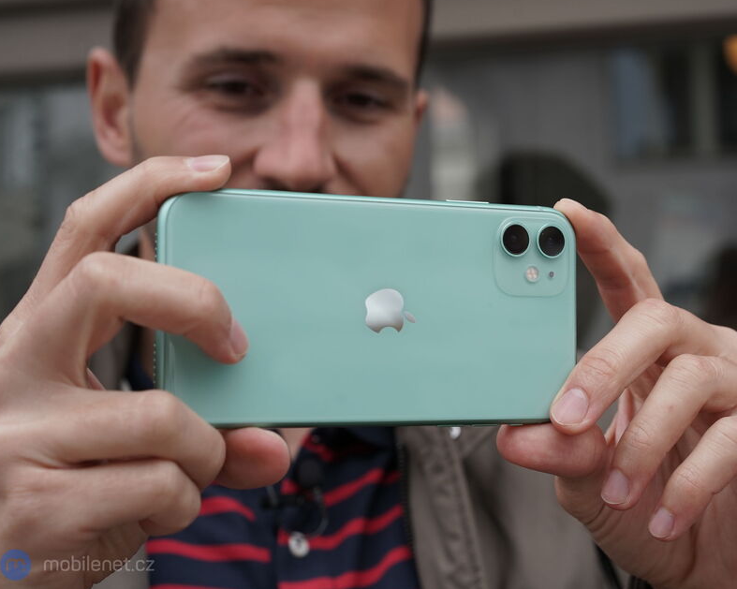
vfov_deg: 24.2
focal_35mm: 63
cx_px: 437
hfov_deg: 30.0
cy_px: 293
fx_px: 1374
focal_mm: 55
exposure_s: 1/250
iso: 250
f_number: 6.3
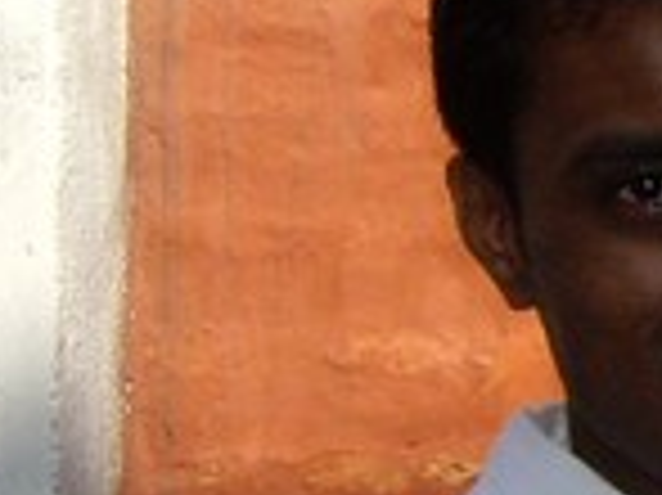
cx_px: 1554
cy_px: 328
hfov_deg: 5.8
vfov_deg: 4.5
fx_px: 6268
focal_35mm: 328
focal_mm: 7.6
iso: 100
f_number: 4.8
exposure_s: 1/320
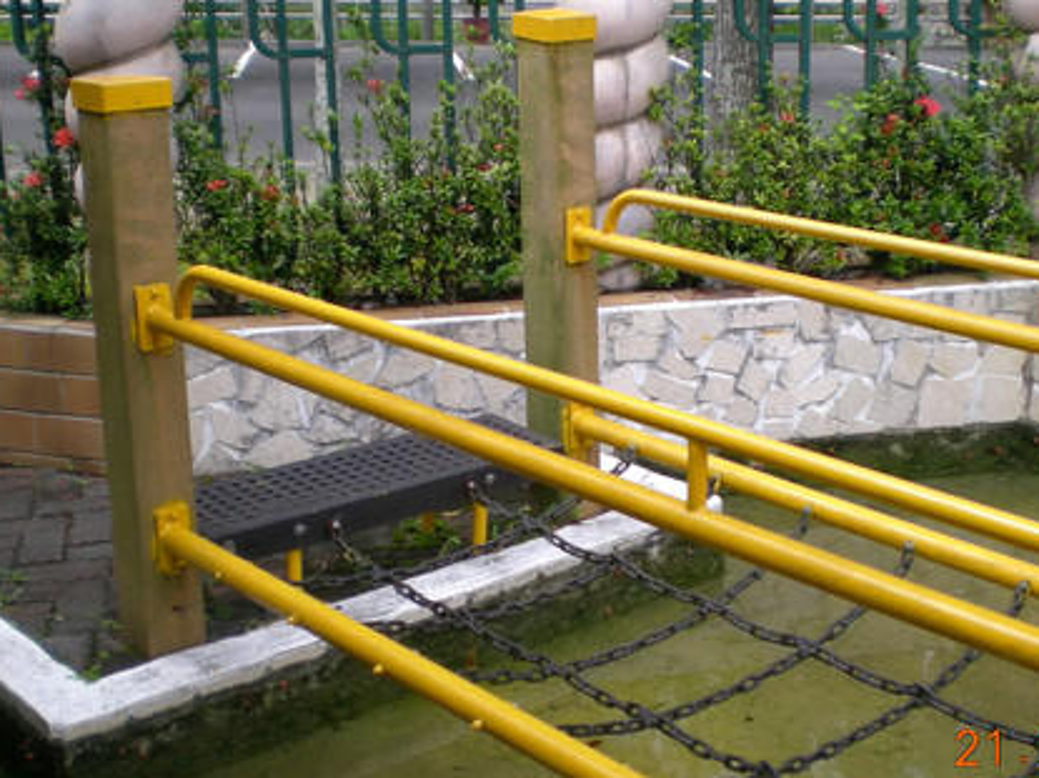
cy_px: 303
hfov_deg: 34.9
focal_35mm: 55
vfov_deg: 26.5
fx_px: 1650
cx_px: 543
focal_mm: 6.3
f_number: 3.1
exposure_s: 1/165
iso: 50
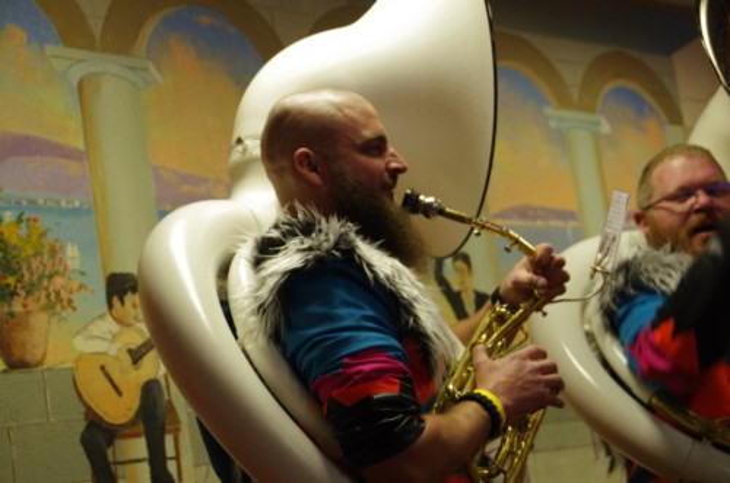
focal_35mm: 72
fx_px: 1457
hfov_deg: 28.1
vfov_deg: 18.8
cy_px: 242
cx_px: 365
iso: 3200
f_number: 4.5
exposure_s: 1/80
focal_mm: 48
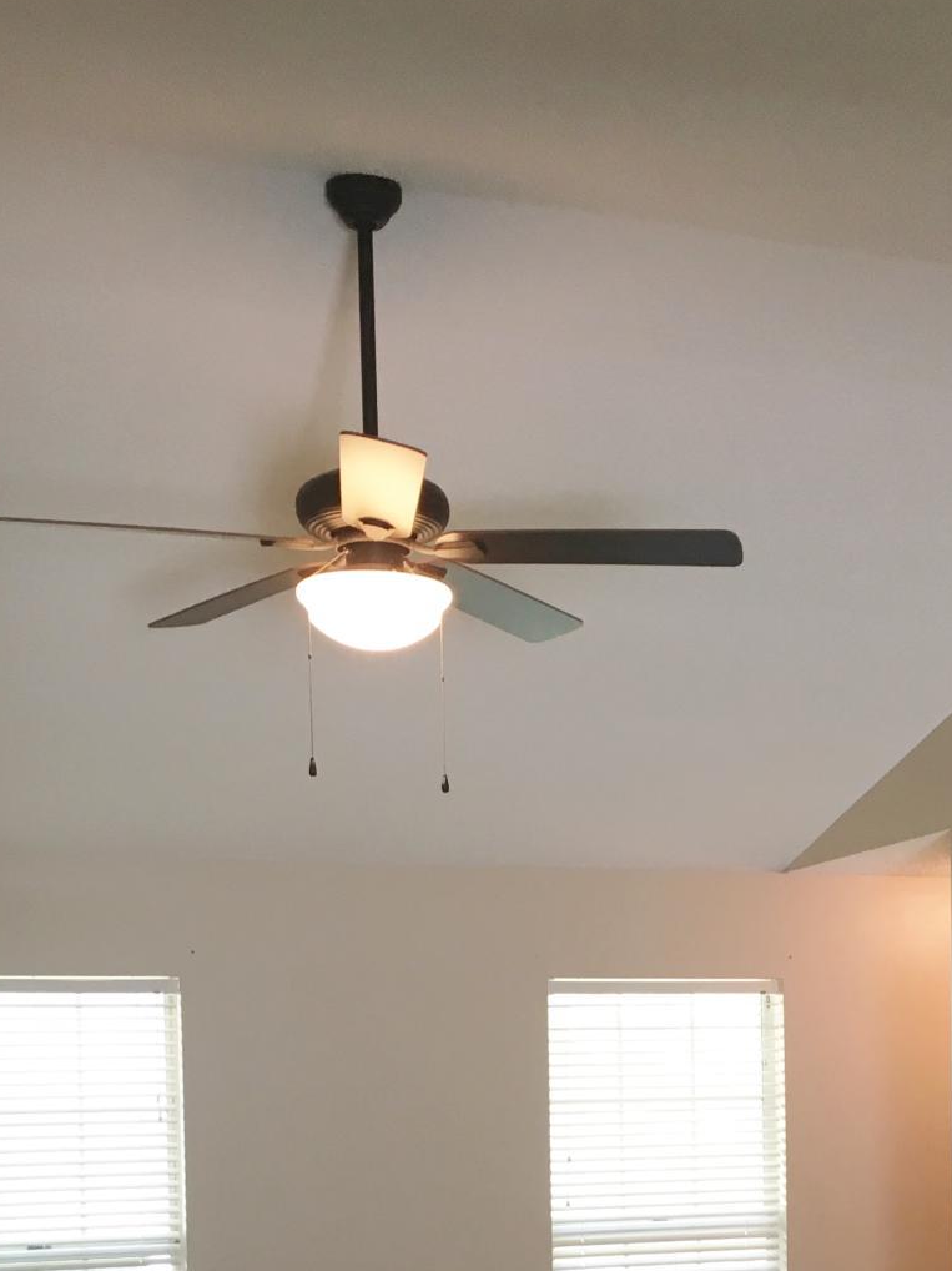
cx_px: 762
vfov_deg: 32.2
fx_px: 2091
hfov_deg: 25.2
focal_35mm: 57
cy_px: 1131
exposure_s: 1/30
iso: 50
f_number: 2.2
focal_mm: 4.15
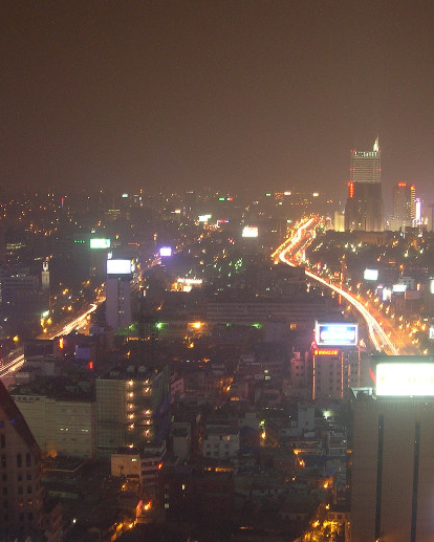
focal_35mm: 61
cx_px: 225
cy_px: 327
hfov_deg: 25.0
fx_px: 979
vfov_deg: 30.9
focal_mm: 8
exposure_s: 8
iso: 100
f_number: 7.6
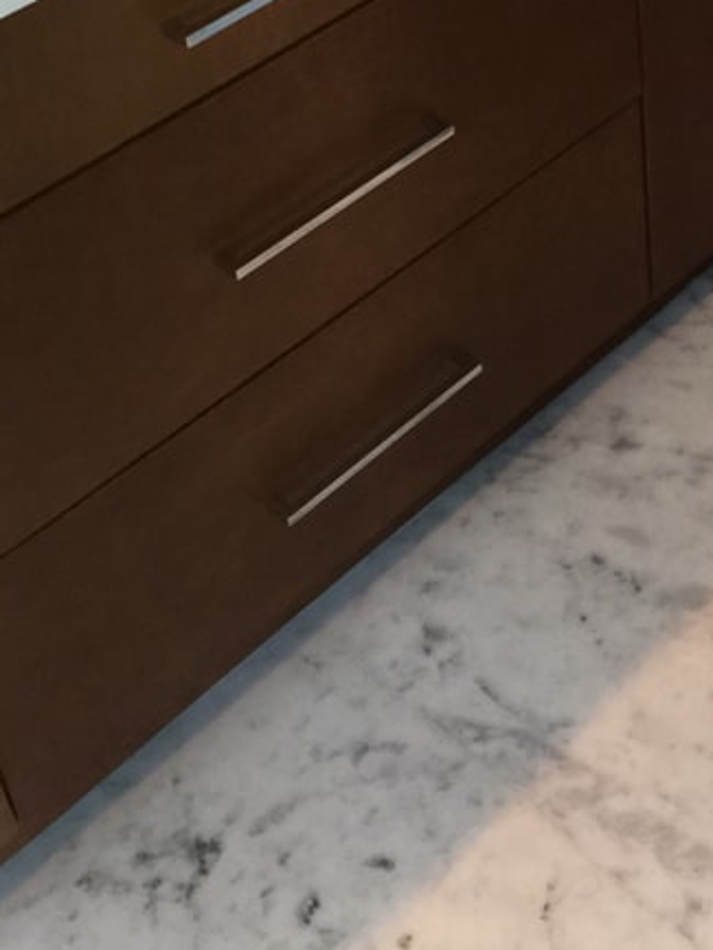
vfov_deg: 26.8
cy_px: -77
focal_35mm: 67
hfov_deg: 20.9
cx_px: 770
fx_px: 1839
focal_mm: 4.15
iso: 50
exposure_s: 1/15
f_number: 2.2
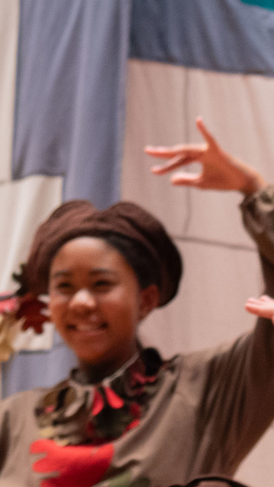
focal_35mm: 304
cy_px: 616
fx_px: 3923
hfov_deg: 4.0
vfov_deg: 7.0
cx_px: 501
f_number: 4
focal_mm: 52
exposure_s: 1/50
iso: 1000
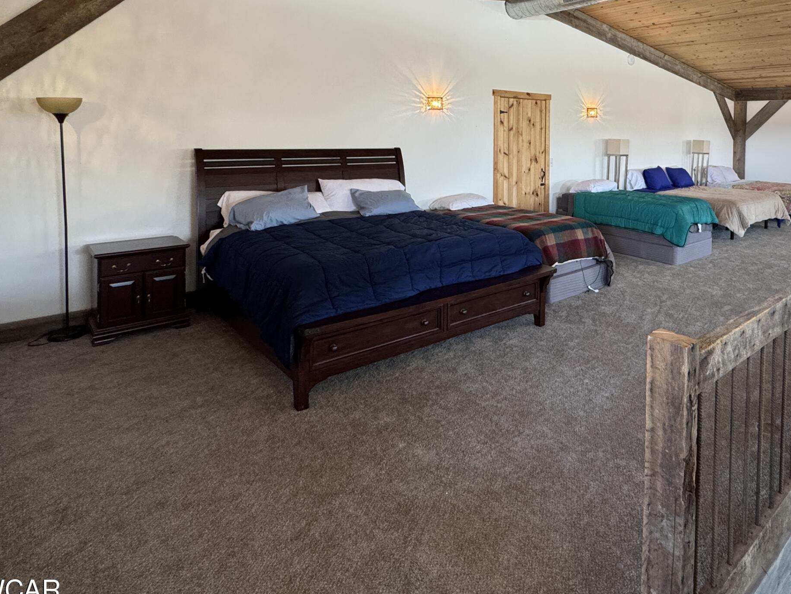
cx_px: 538
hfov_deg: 71.4
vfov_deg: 56.0
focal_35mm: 23
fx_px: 526
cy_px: 147
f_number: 2.2
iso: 320
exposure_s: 1/60
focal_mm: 2.22
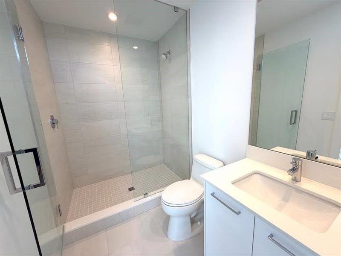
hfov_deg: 102.1
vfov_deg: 85.7
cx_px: 170
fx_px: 138
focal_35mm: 14
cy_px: 128
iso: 32
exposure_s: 1/62
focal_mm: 2.22
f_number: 2.2
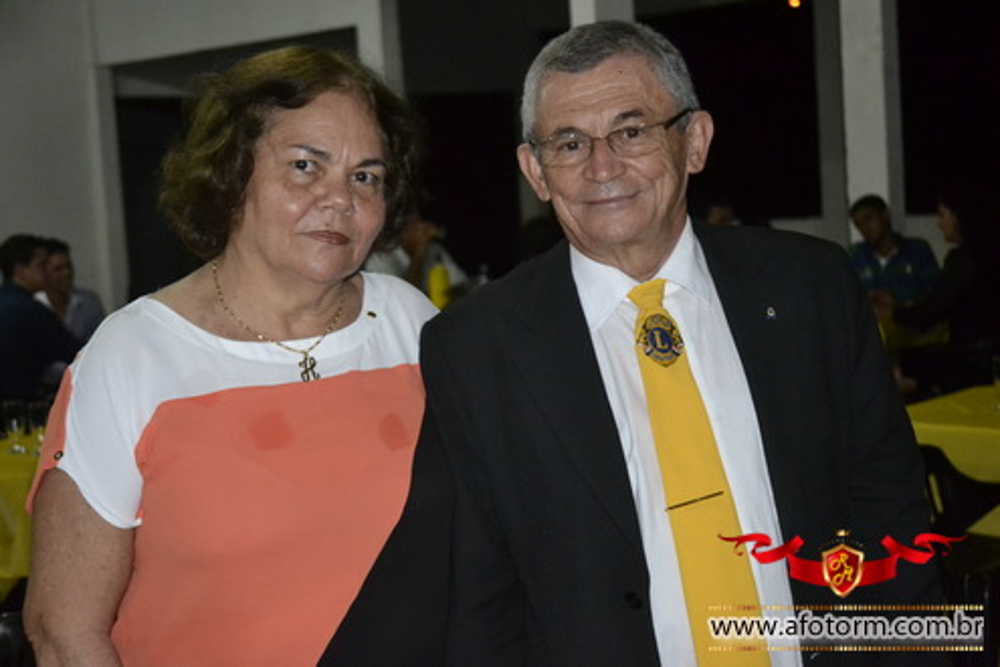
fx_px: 1667
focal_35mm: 60
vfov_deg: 22.6
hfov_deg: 33.4
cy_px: 334
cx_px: 500
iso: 3200
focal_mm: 40
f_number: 4.5
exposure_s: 1/60
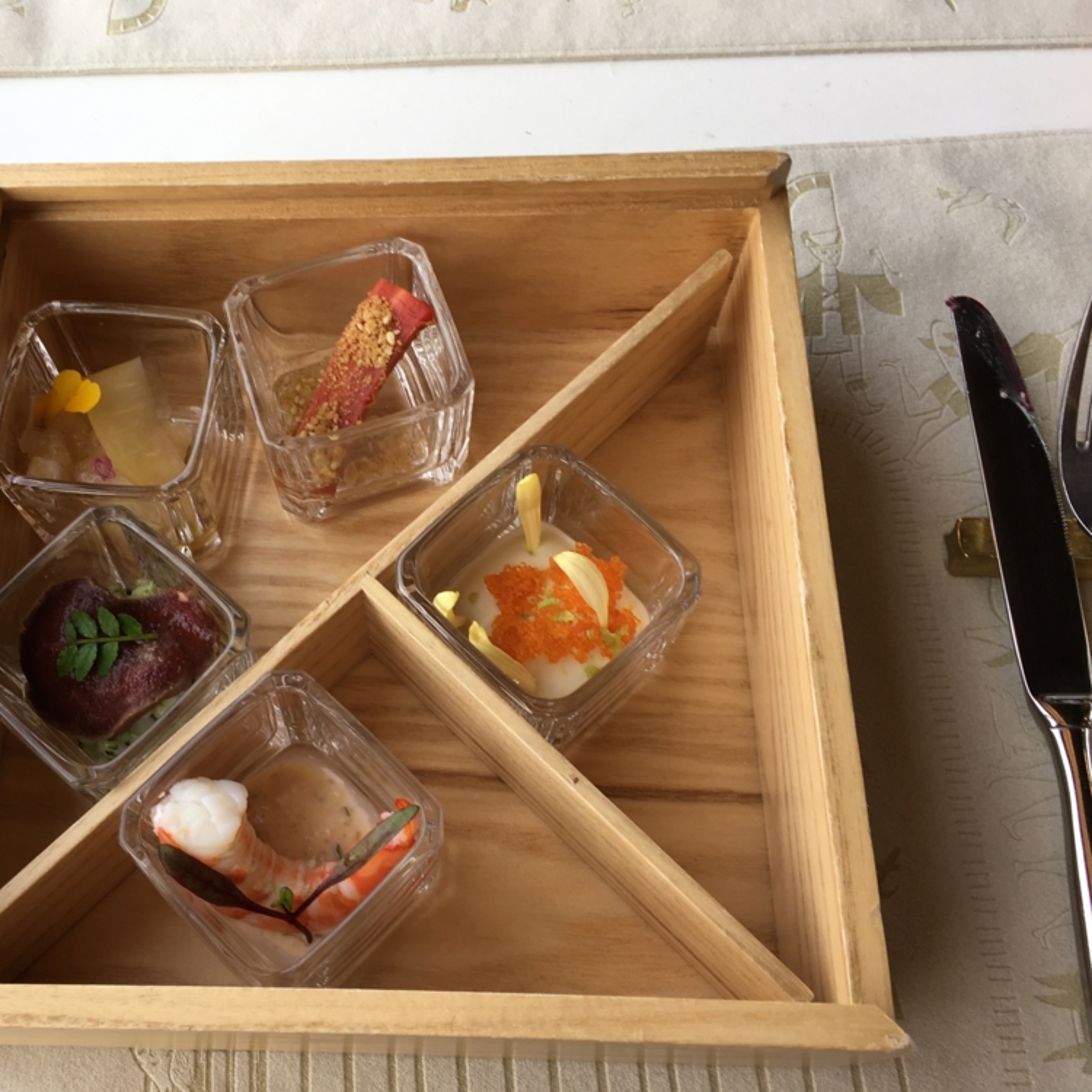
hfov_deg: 46.4
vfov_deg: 47.2
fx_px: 1249
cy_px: 549
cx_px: 352
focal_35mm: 35
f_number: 2.2
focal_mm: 4.15
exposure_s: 1/127
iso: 25
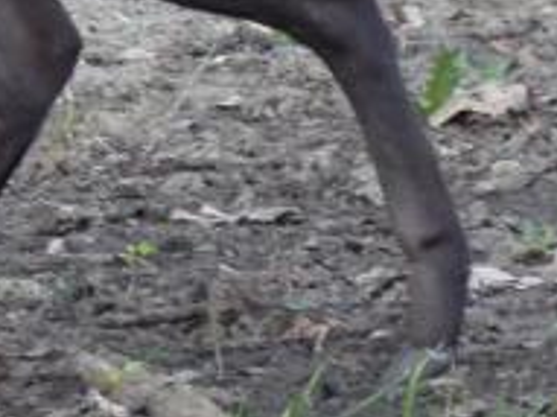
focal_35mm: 1014
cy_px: -131
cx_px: -344
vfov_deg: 1.5
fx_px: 16306
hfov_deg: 2.0
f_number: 3.7
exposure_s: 1/100
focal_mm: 30.5
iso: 250
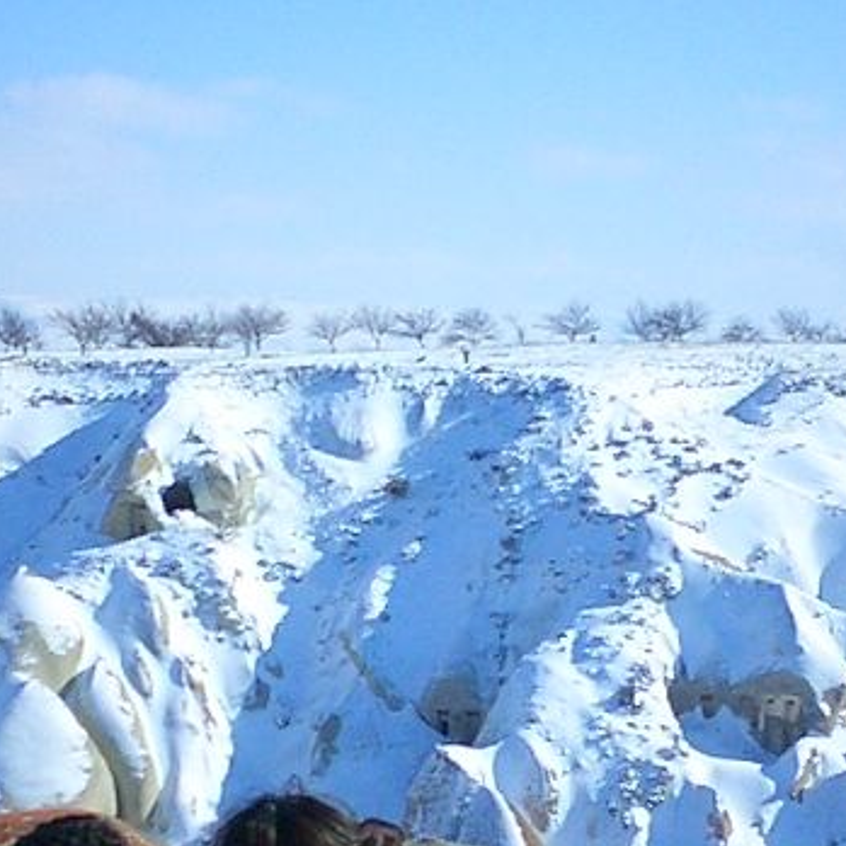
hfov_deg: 14.5
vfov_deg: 14.4
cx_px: 451
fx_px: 3318
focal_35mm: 120
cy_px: 771
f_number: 3.5
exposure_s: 1/2000
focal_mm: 5.6
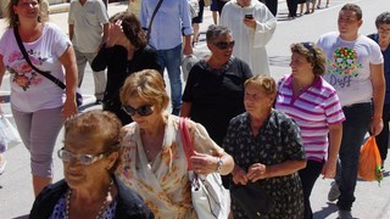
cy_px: 61
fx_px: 931
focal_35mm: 90
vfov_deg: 13.4
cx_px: 247
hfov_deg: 23.6
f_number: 8
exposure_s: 1/320
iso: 250
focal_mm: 37
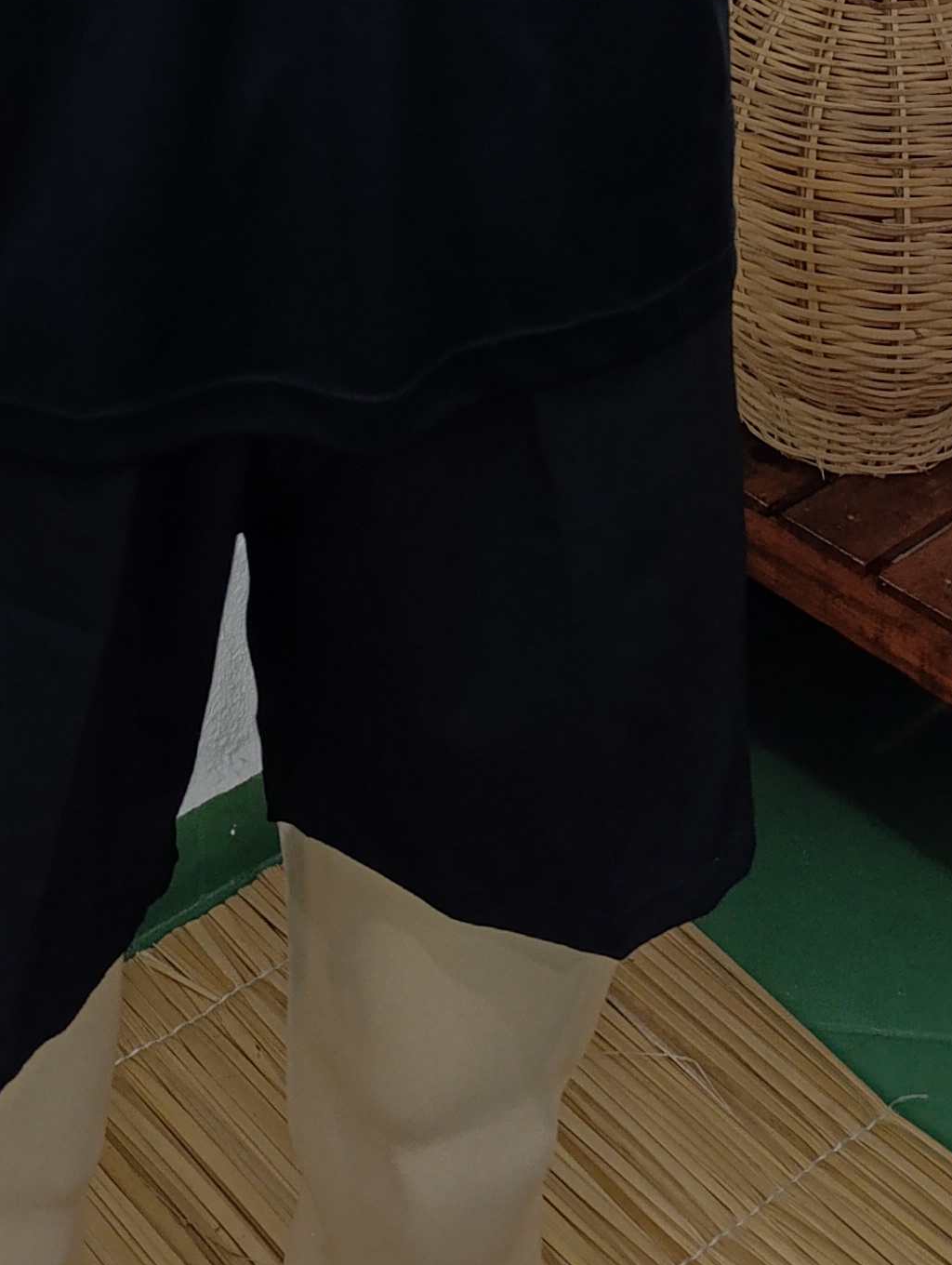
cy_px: -437
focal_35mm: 69
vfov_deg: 24.2
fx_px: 2524
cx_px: 118
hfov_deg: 21.0
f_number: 1.6
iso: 1250
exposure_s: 1/120
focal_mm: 6.14
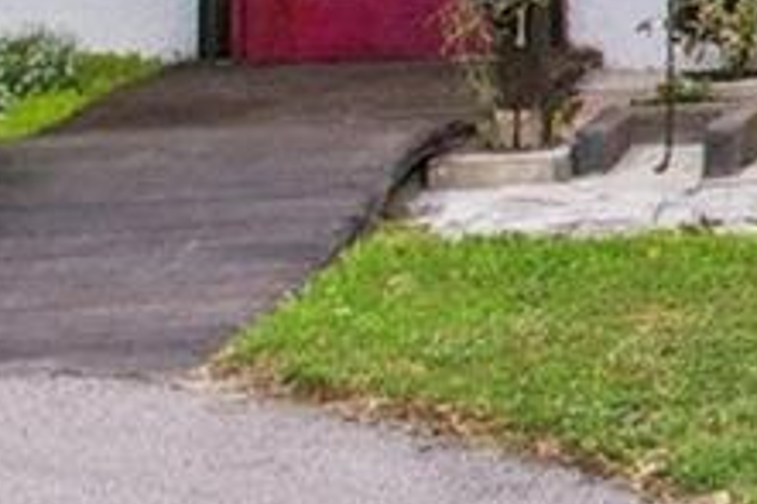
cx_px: 2411
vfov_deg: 8.5
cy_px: -219
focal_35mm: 159
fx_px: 3341
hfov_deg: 9.5
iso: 100
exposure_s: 1/1500
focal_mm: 8.4
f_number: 2.8
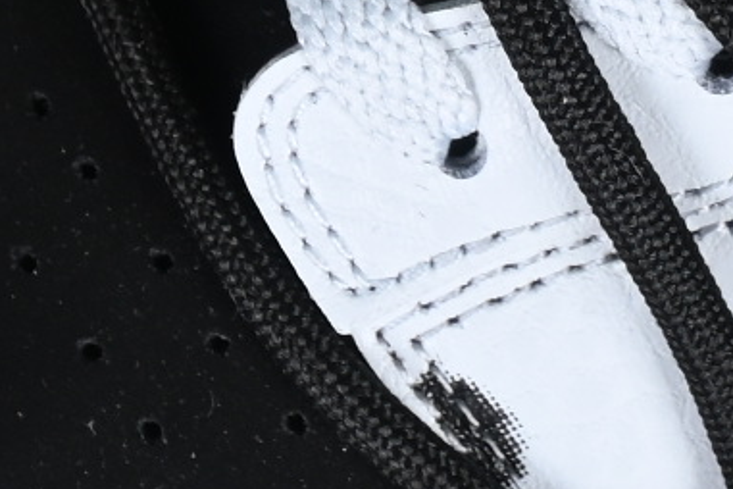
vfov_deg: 2.5
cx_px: 1091
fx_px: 11157
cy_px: -626
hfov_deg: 3.7
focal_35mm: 548
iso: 160
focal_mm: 50
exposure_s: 1/60
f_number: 6.3
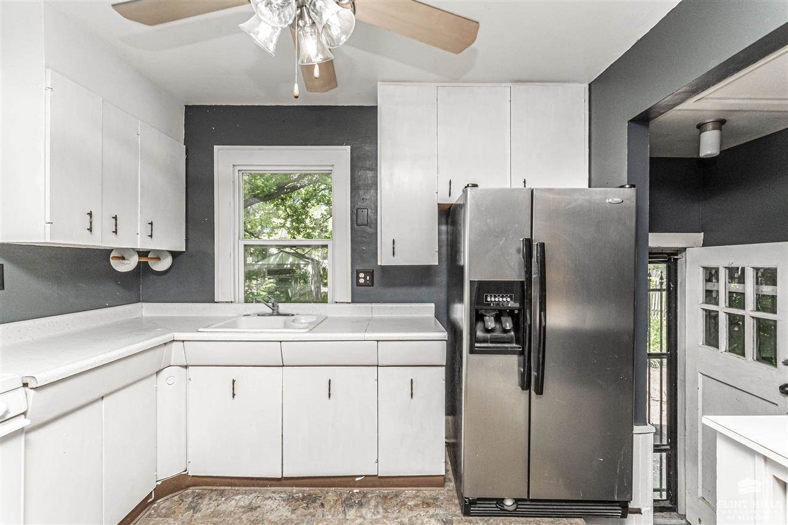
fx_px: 328
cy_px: 262
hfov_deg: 100.4
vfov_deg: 77.3
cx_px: 394
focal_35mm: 15
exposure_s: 1/60
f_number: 14
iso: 1250
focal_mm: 10
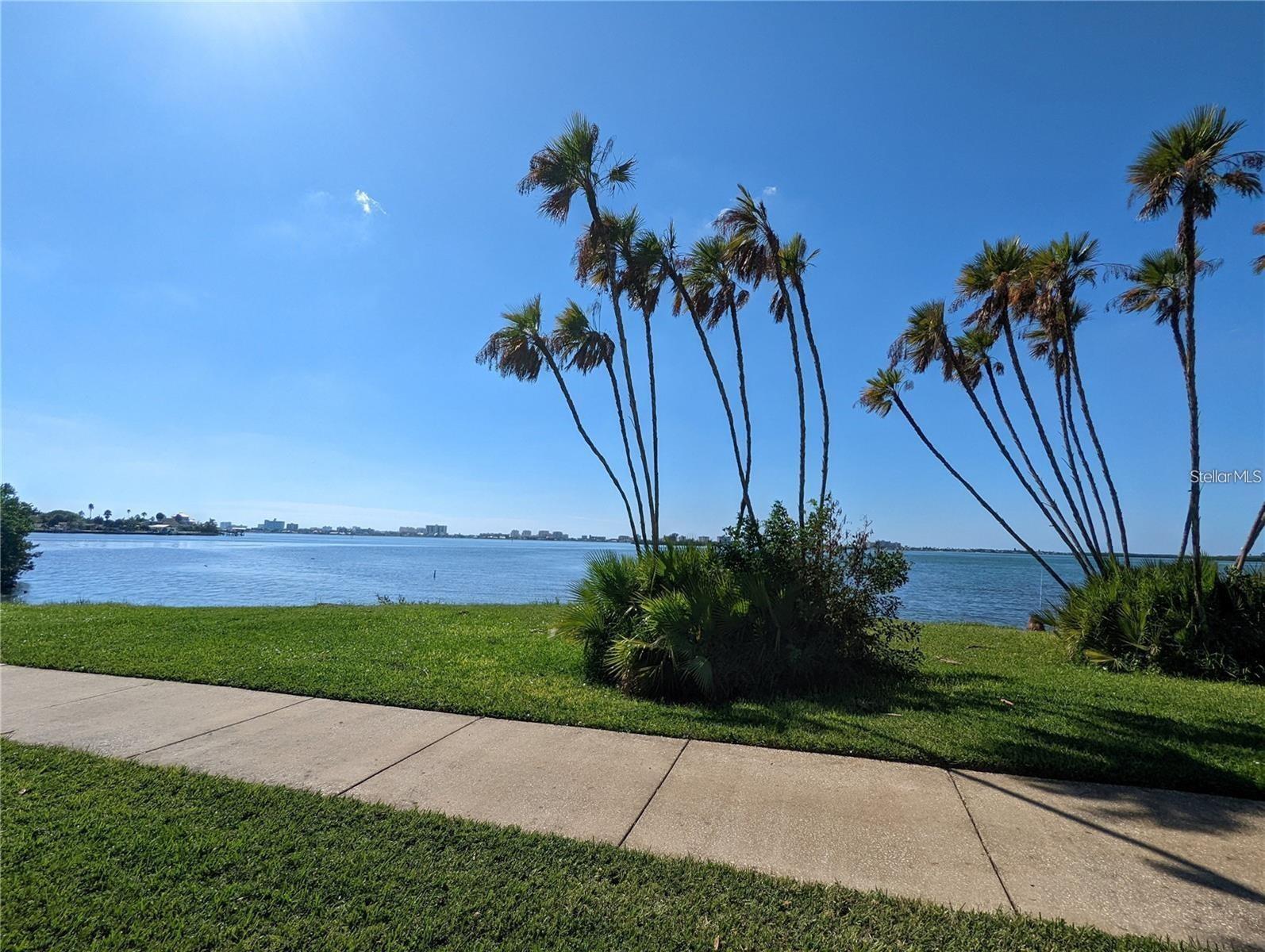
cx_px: 632
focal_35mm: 16
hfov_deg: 94.4
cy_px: 476
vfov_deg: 78.2
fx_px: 585
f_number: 2.2
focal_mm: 2.35
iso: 52
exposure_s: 1/2817
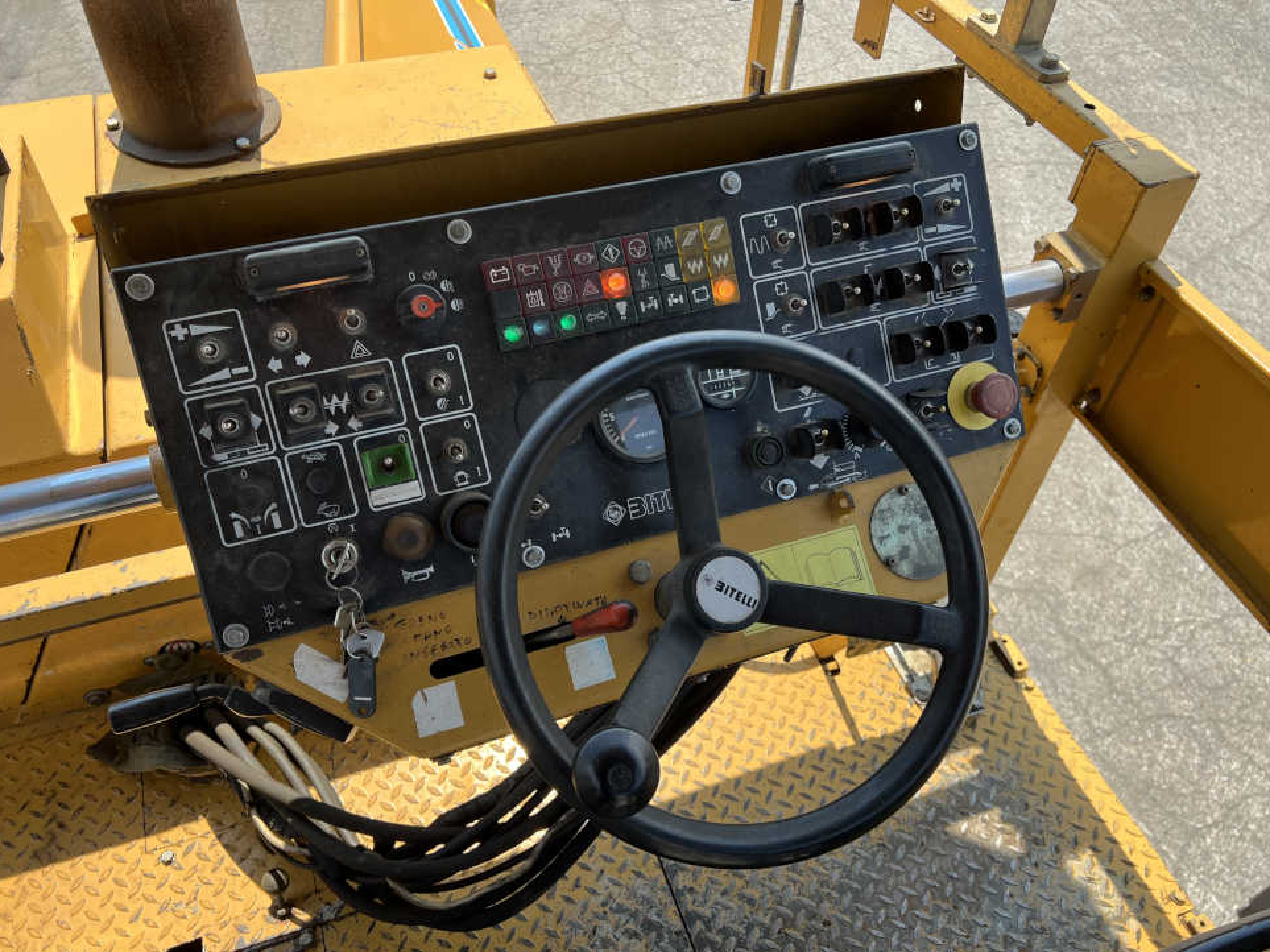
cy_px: 484
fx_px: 990
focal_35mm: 27
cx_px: 636
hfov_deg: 65.3
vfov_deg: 51.3
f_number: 1.5
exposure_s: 1/1266
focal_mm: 5.7
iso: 50
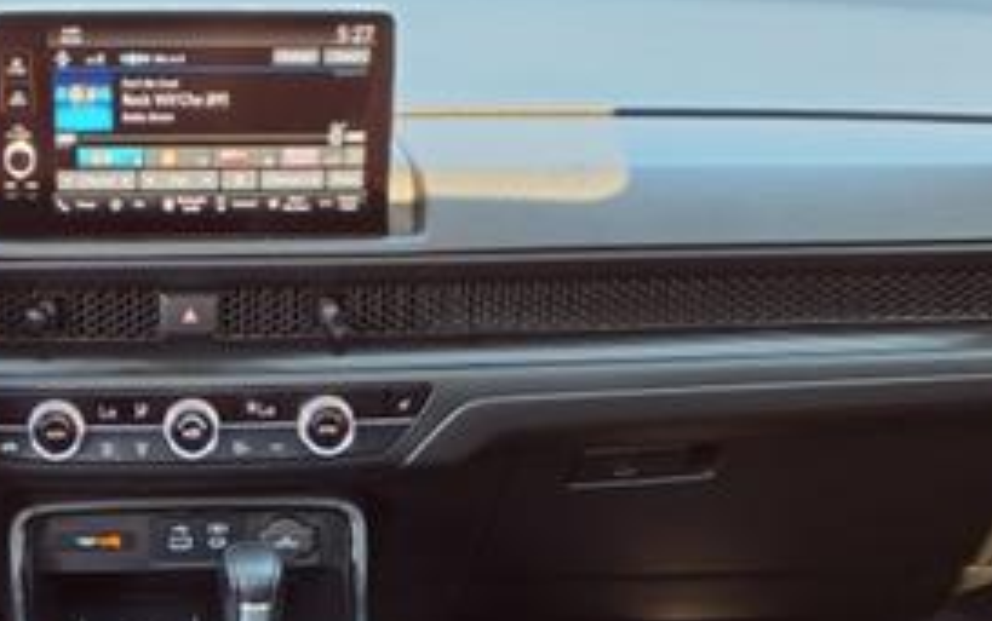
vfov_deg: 18.2
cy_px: 788
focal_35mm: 67
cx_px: 178
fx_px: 1812
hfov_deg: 29.8
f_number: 1.9
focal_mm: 3.58
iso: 80
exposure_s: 1/40
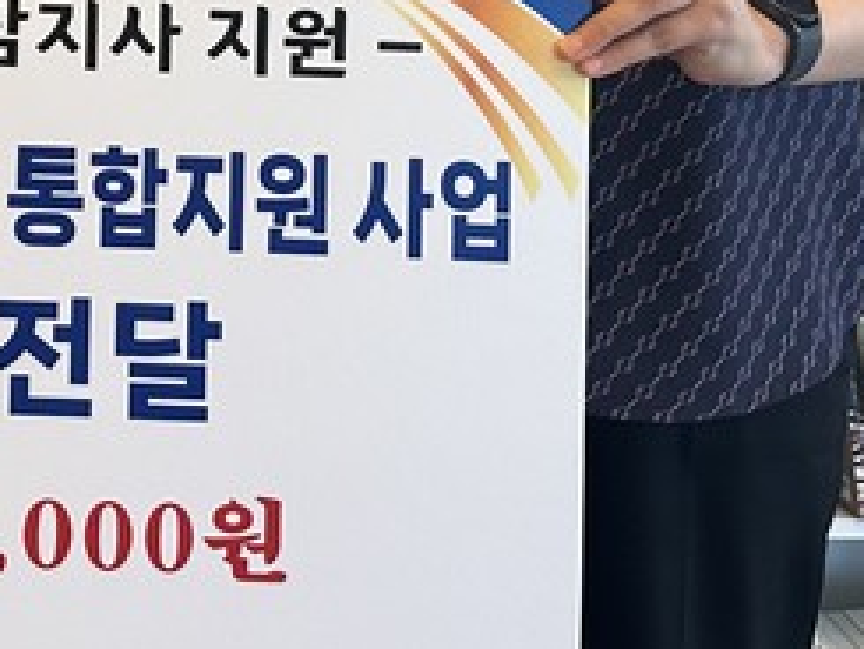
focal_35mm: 94
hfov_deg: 20.0
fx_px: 2347
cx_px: -56
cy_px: -205
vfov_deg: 15.0
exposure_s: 1/121
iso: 125
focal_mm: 6.86
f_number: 1.78
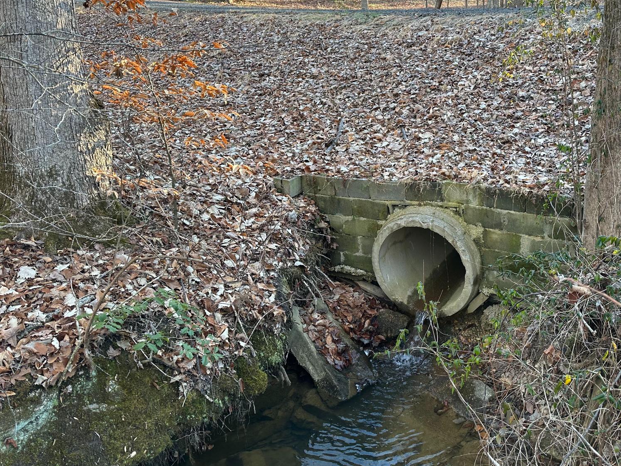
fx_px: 592
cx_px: 426
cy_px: 182
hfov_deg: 54.0
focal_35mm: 33
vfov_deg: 42.7
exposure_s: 1/121
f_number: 1.78
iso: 80
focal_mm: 6.86
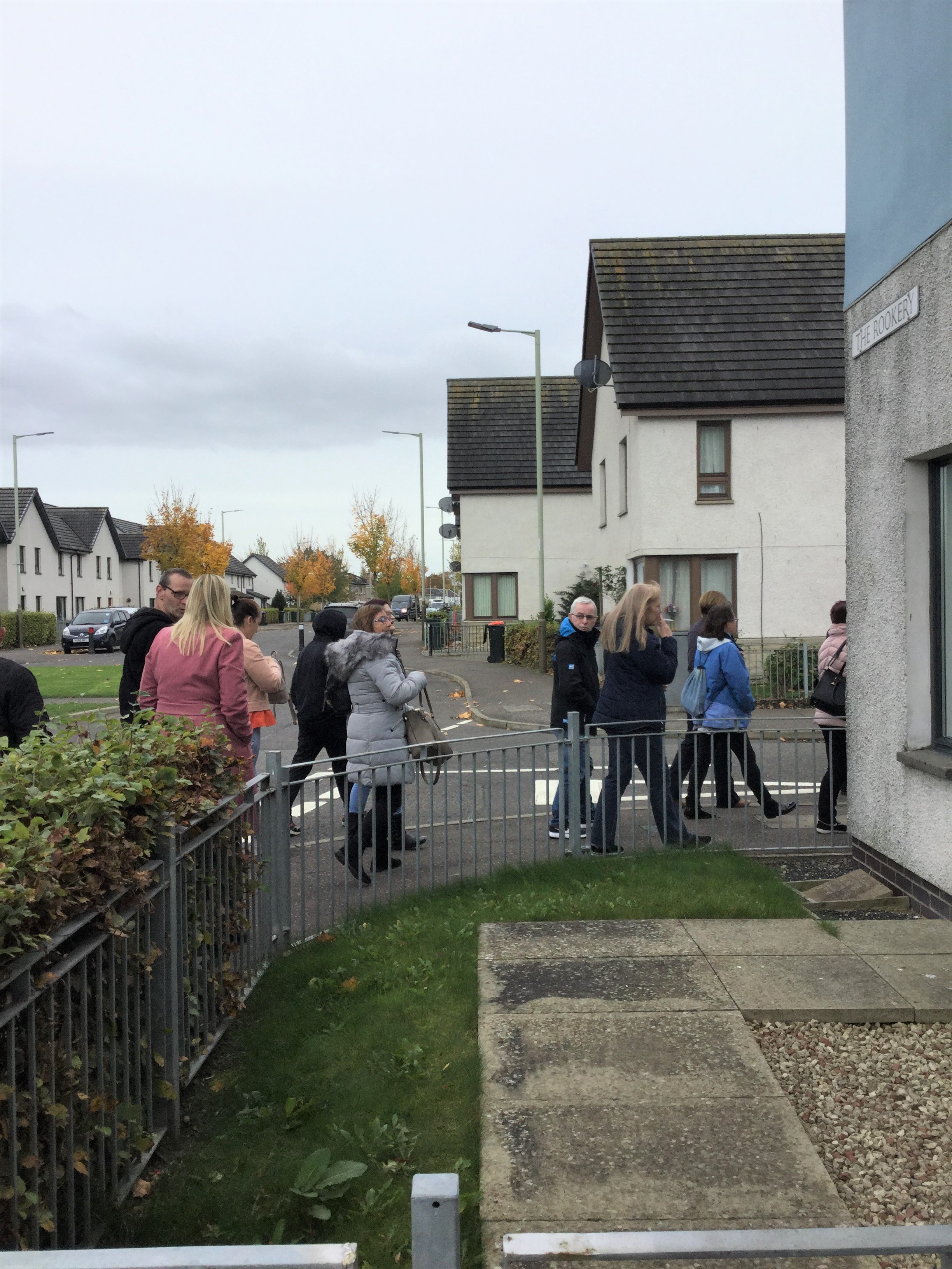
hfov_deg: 45.4
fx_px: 1137
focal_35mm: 31
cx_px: 476
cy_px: 634
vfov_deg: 58.4
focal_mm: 3.3
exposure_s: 1/324
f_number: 2.4
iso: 25
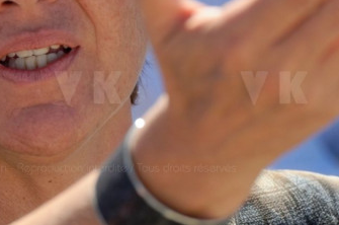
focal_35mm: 717
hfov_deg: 2.9
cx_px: 87
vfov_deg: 1.9
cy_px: -35
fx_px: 6739
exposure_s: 1/640
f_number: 5.6
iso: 200
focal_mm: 200
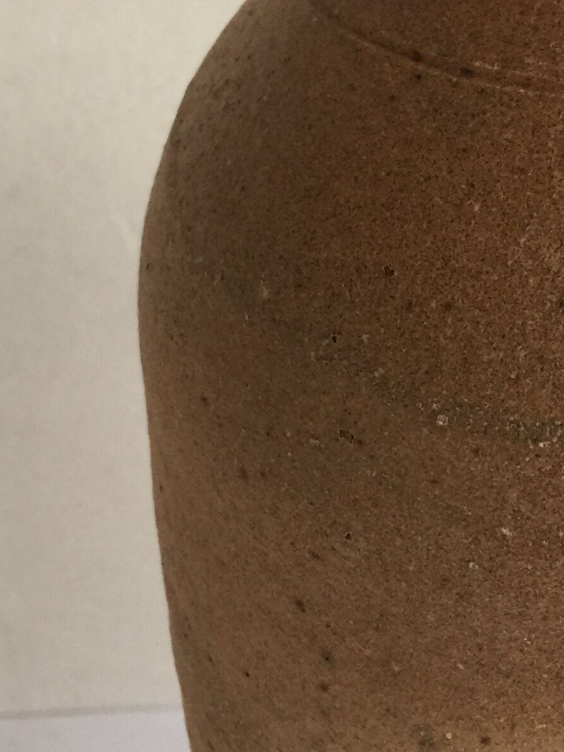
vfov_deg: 24.3
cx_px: 664
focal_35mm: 80
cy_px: 272
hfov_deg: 17.6
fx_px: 1738
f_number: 2.2
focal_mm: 4.15
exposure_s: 1/33
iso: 50
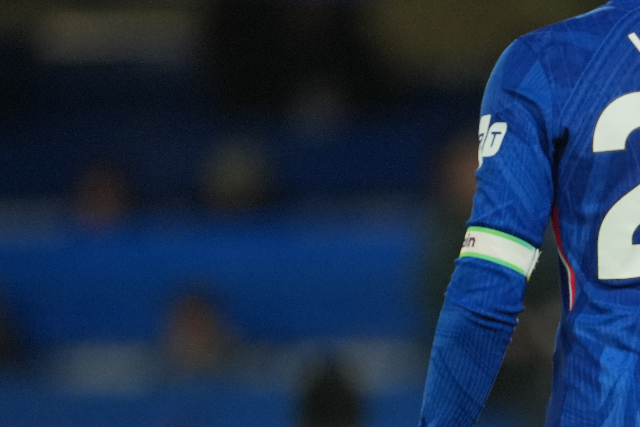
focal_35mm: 1427
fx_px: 25369
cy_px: 475
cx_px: 827
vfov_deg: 1.0
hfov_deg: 1.4
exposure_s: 1/1000
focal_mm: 400
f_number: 2.8
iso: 1250
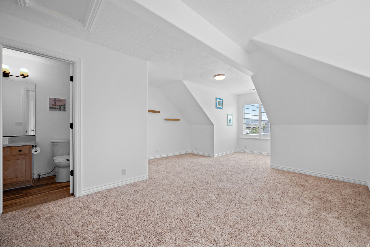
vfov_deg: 81.3
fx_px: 144
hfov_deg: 104.2
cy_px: 124
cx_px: 185
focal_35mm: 14
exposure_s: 1/15
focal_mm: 14
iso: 500
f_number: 8
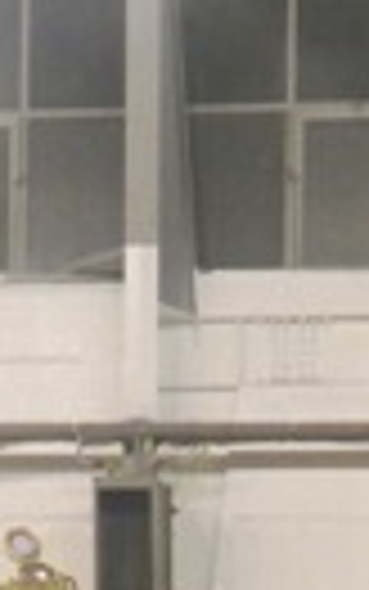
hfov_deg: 10.2
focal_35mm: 129
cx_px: 158
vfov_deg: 14.7
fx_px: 2073
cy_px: 973
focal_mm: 4.5
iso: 220
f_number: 3.1
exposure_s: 1/30
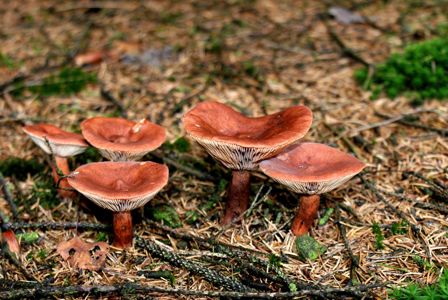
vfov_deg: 22.7
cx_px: 224
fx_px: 748
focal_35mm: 60
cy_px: 150
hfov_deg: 33.4
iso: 400
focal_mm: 40
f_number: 5.6
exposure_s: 1/60
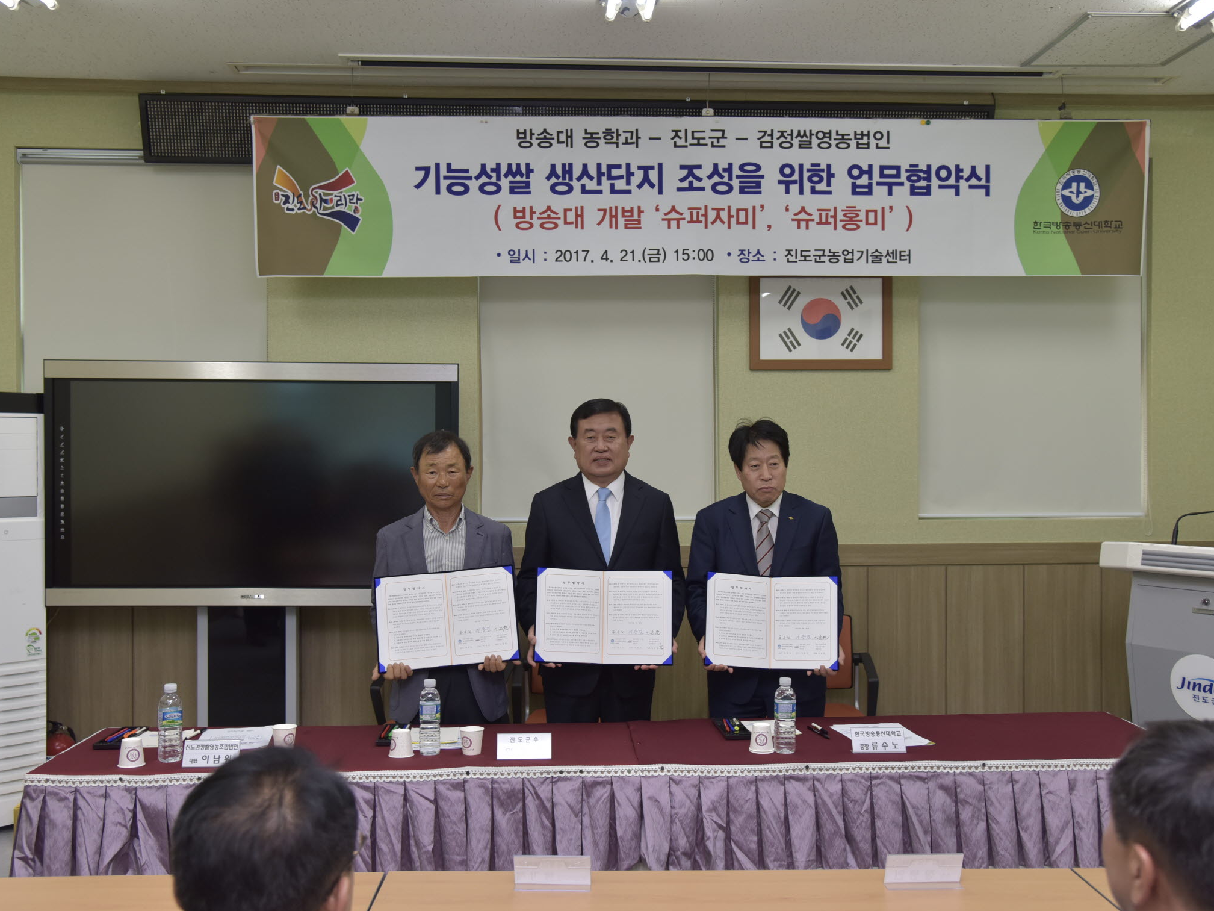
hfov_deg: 54.0
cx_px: 598
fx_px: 1192
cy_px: 456
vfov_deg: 41.8
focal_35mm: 34
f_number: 4.5
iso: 800
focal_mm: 31
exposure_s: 1/125
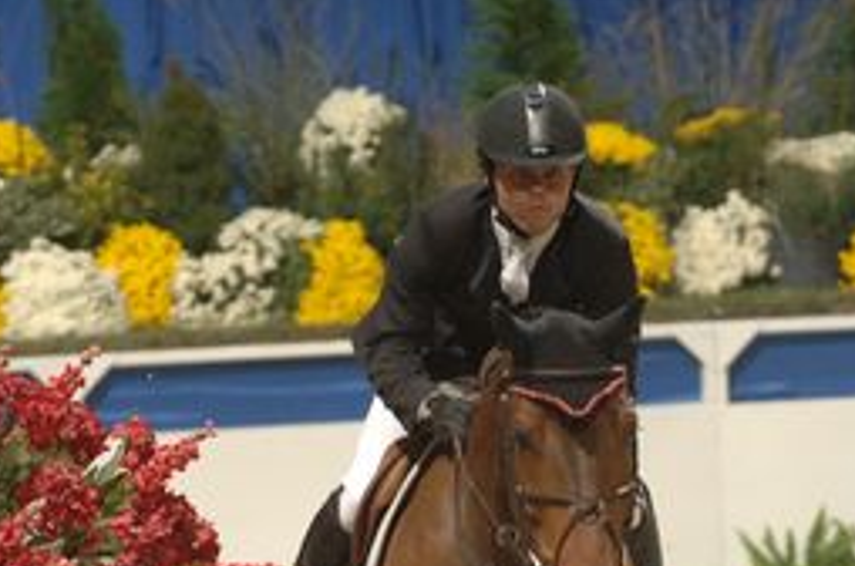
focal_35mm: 757
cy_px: 686
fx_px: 17934
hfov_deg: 2.7
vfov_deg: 1.8
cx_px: 569
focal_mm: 200
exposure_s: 1/250
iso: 320
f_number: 5.6
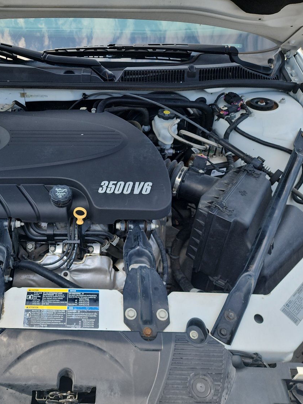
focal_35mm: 31
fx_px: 362
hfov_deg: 44.5
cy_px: 203
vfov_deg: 58.4
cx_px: 91
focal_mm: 6.4
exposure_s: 1/388
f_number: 1.8
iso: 50
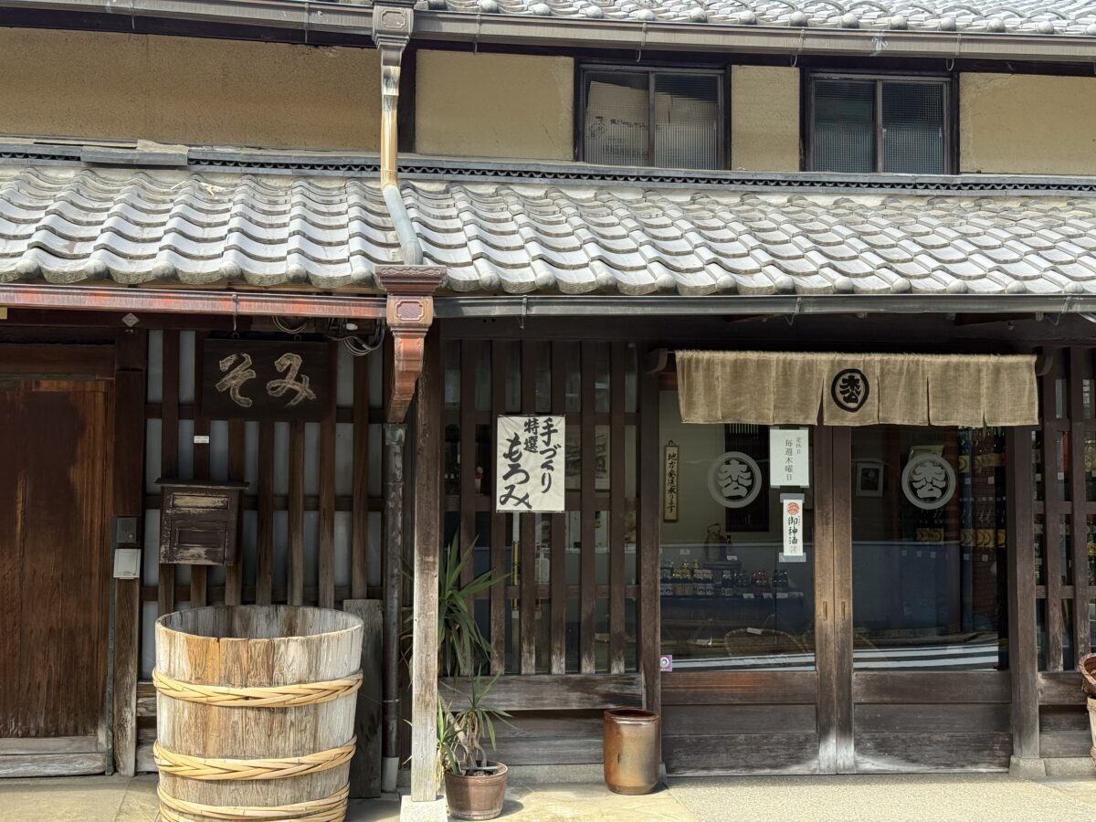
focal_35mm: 48
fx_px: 1520
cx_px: 548
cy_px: 411
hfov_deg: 39.7
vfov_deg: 30.3
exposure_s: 1/553
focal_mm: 6.76
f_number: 1.78
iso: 100
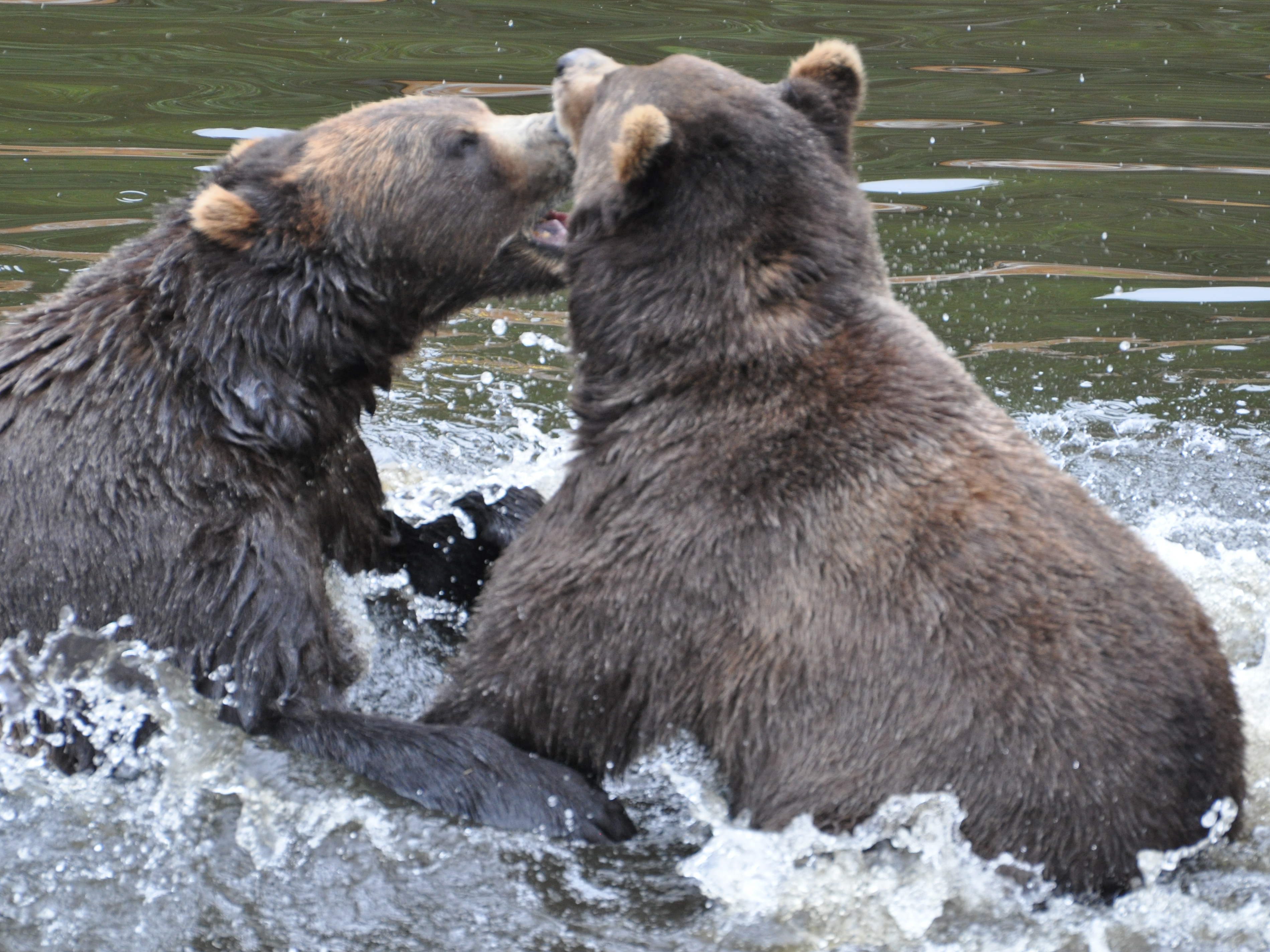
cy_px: 476
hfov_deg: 4.3
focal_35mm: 456
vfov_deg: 3.3
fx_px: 16730
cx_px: 653
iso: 900
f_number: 5.6
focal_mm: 280
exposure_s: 1/500
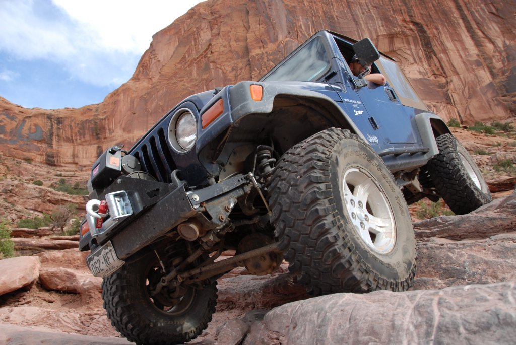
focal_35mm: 27
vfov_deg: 48.0
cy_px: 172
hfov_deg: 67.3
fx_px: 387
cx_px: 258
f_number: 5.6
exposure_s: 1/100
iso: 100
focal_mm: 18
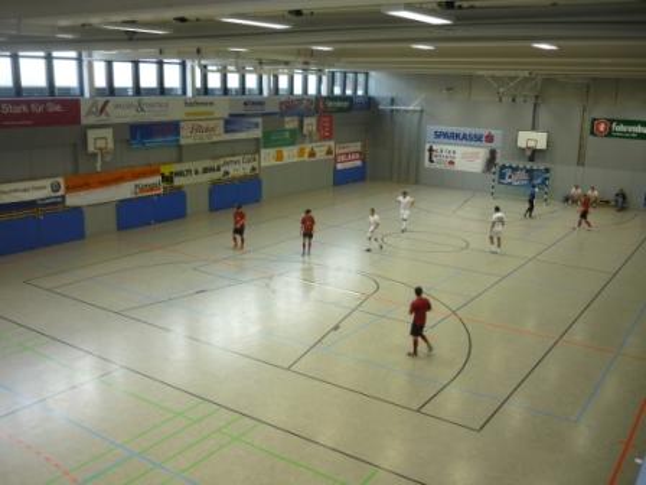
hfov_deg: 55.4
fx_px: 616
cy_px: 242
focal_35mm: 33
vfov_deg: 42.9
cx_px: 323
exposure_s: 1/30
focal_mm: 5.5
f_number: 2.8
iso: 125
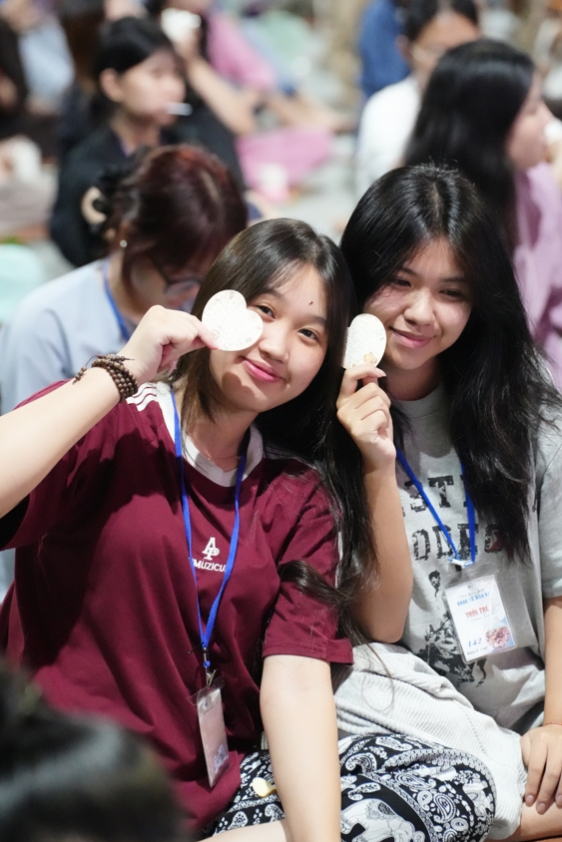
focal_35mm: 134
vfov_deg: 15.3
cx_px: 299
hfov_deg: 10.2
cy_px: 417
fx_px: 3136
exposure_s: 1/125
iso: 20000
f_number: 3.5
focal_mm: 116
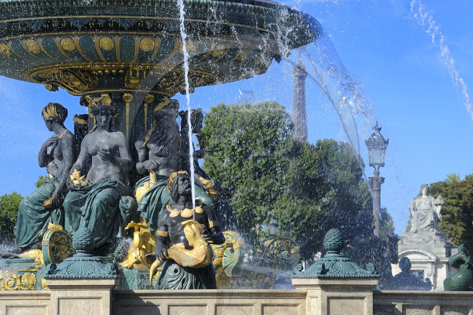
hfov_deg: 16.4
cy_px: 158
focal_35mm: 125
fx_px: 1641
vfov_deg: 10.9
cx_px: 236
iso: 200
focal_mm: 125
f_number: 9
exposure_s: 1/250
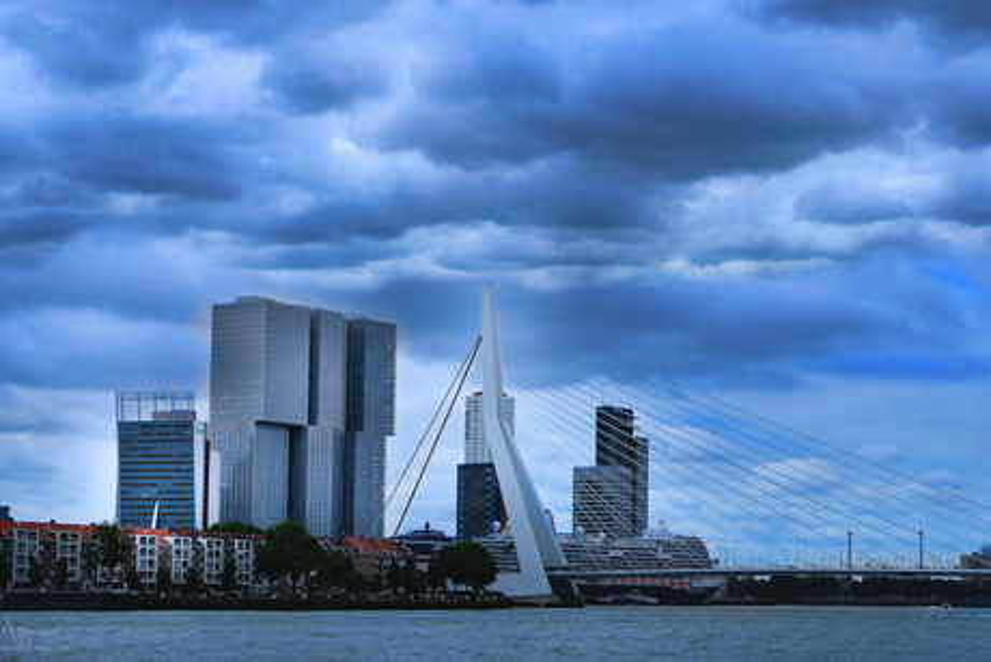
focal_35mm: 55
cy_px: 331
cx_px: 496
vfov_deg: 24.6
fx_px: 1514
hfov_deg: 36.2
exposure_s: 1/2000
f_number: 4
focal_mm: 20.3
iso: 125
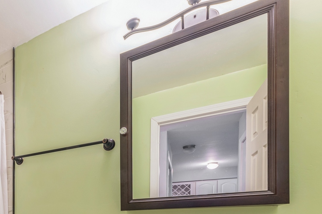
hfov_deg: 57.8
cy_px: 224
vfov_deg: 41.5
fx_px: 233
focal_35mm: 26
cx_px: 23
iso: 200
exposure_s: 1/2.5
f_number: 9
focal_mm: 12
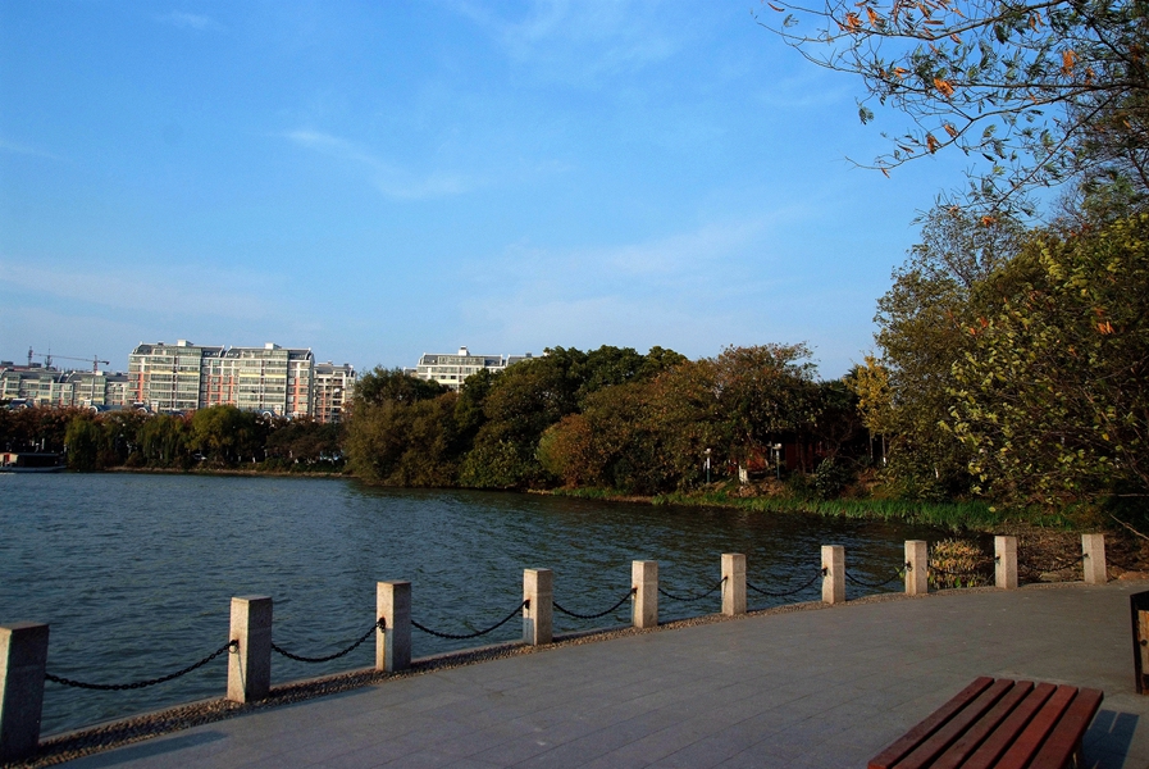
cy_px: 384
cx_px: 574
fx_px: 1533
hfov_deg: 41.1
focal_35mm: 48
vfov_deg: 28.1
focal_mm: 32
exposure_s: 1/1800
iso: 200
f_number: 5.6
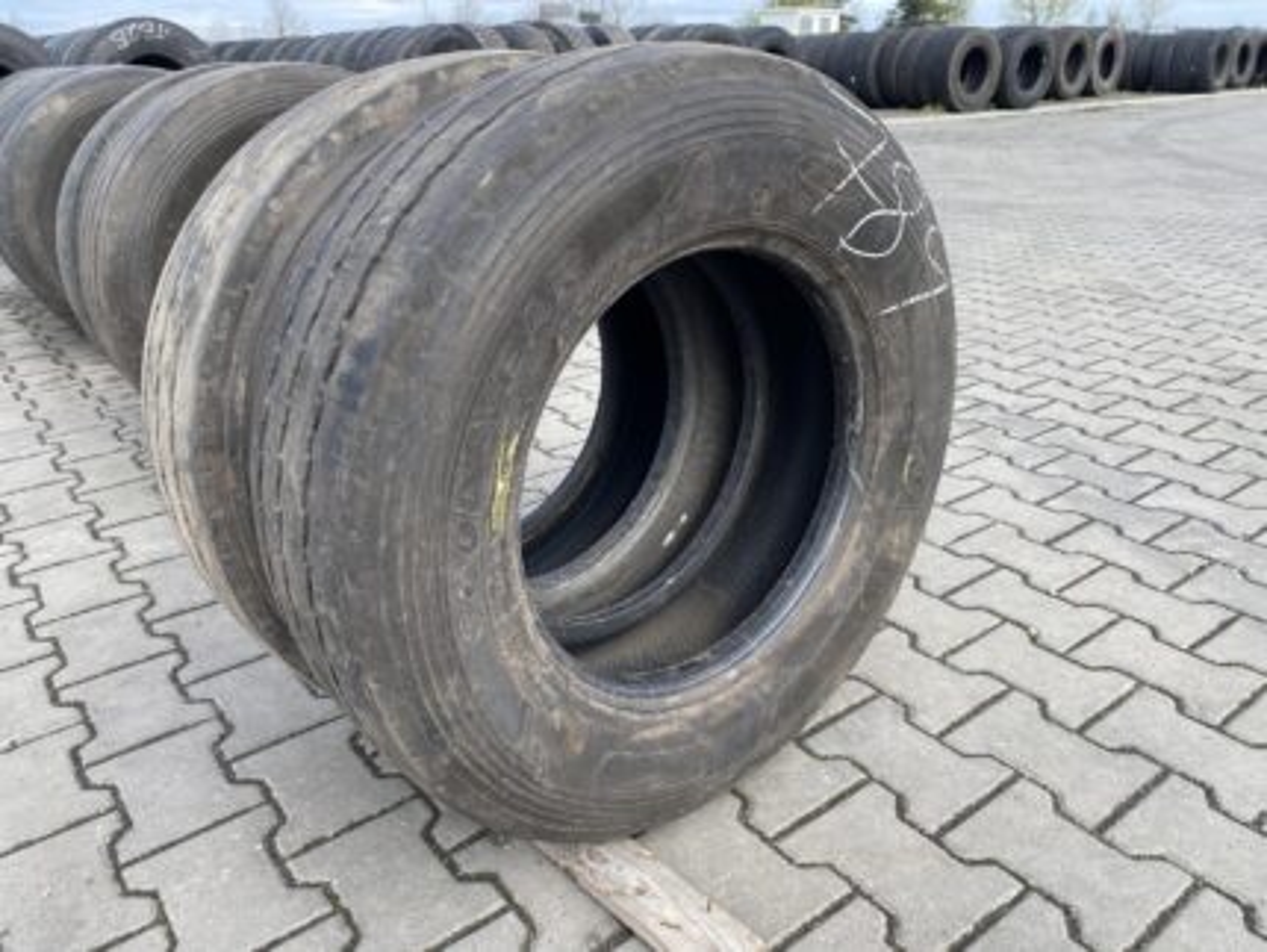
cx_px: 634
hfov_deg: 67.3
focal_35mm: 26
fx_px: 952
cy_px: 476
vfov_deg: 53.1
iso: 32
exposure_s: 1/640
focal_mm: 4.25
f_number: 1.8
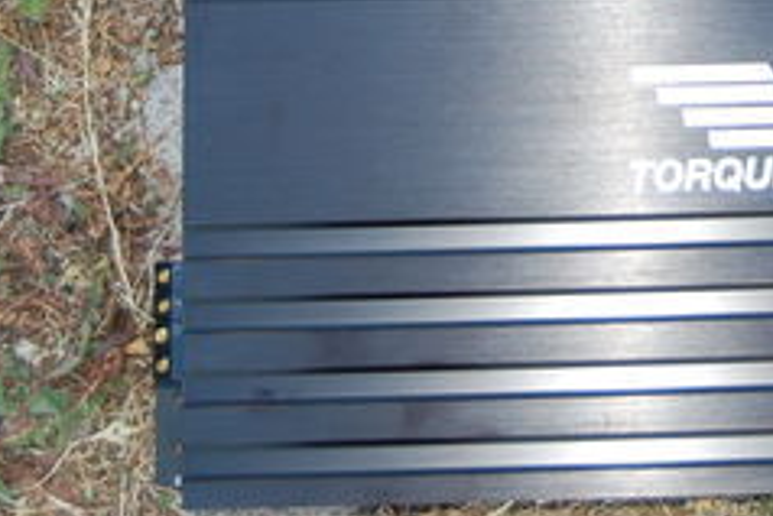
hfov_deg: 15.6
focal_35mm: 129
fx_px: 2771
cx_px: 731
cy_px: -143
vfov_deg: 10.4
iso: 400
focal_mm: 32
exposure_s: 1/60
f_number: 4.5
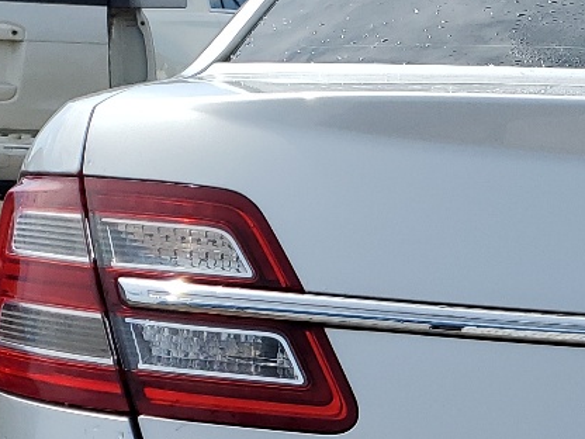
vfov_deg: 14.5
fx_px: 1690
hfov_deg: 18.4
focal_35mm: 100
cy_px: 480
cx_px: 747
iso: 50
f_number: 1.5
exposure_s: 1/5000
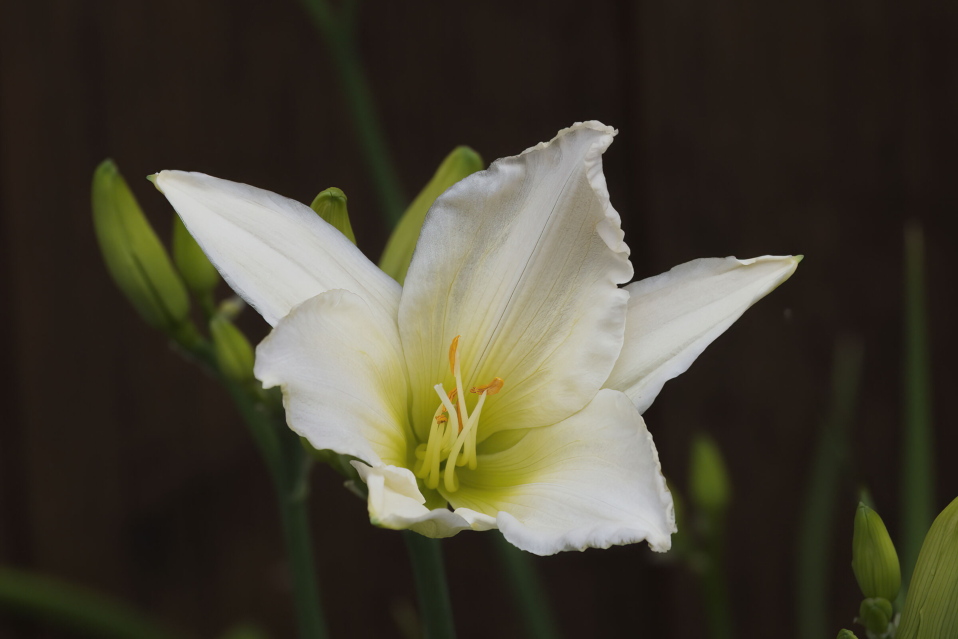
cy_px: 320
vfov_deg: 4.6
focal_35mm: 300
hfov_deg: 6.9
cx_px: 479
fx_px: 7983
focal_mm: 200
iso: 500
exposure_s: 1/1000
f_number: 9
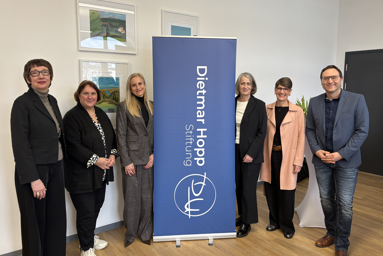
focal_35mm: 28
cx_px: 191
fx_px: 298
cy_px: 116
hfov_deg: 65.5
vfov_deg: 46.4
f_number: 1.6
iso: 125
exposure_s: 1/98
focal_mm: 5.96
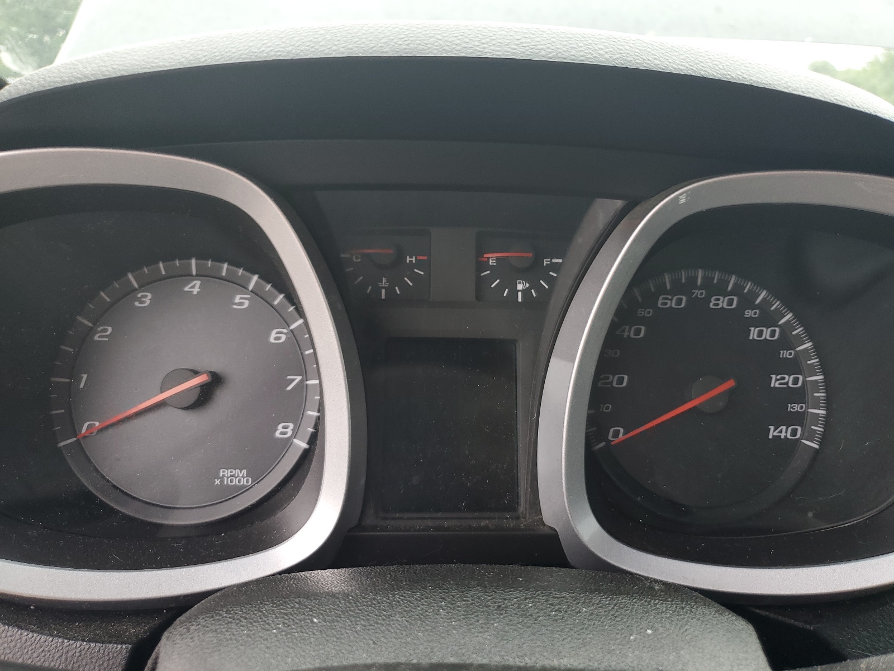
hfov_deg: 67.3
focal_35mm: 26
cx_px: 447
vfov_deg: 53.1
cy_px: 336
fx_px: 671
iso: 54
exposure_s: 1/60.2
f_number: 1.5
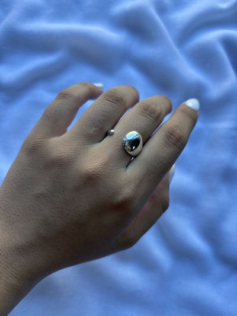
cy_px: 158
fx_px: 237
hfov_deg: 53.1
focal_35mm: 26
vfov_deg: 67.3
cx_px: 118
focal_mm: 5.96
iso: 32
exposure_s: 1/155
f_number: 1.6
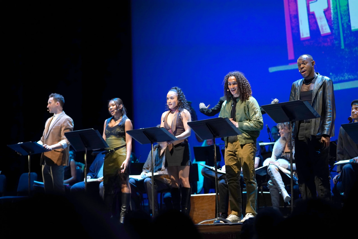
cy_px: 120
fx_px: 865
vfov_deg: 15.7
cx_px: 179
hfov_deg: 23.4
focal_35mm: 87
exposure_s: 1/320
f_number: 2.8
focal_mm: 87
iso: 1600
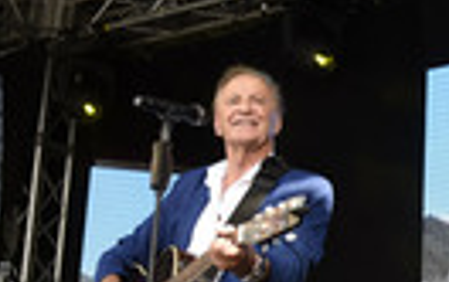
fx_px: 1446
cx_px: 434
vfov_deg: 11.1
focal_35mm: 118
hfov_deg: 17.3
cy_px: 228
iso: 500
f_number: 8
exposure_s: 1/160
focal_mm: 34
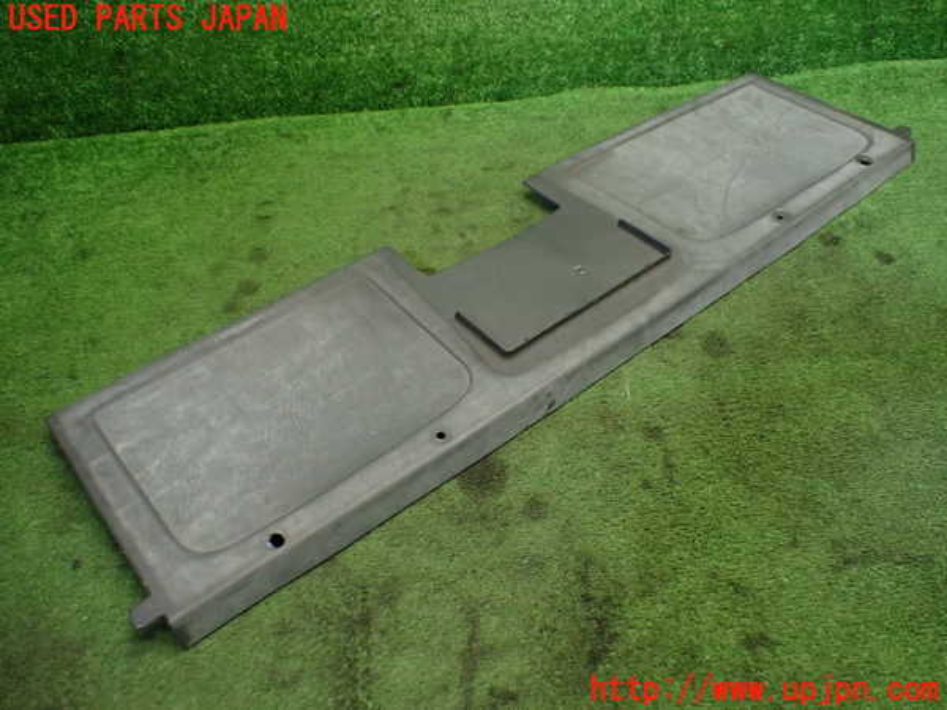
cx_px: 474
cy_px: 355
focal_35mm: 30
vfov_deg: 46.8
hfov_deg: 60.0
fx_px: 821
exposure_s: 1/125
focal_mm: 5.4
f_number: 2.3
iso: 500
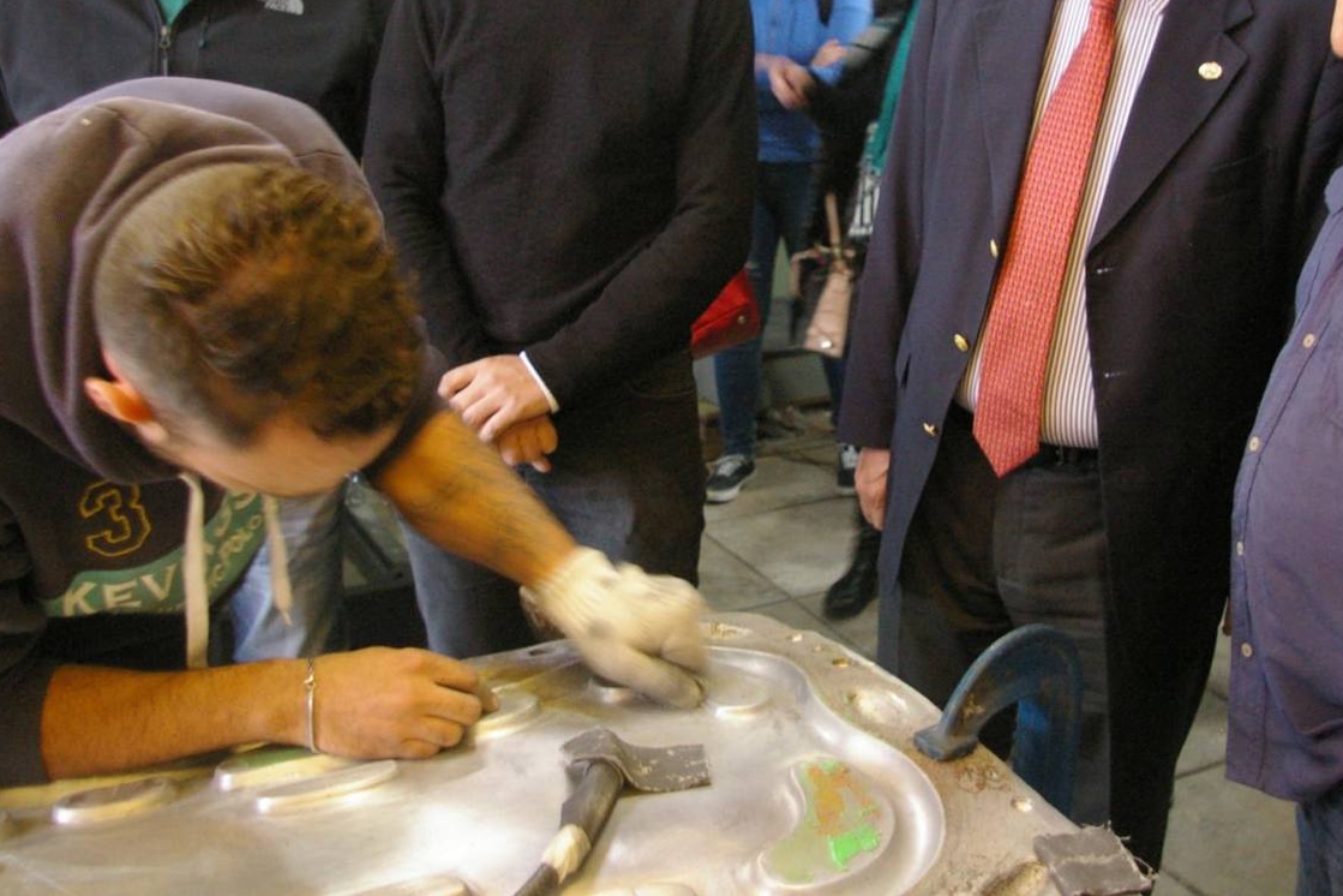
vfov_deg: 31.2
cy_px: 201
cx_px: 783
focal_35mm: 42
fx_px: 1567
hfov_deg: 46.2
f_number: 3.5
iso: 1600
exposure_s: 1/15
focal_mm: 18
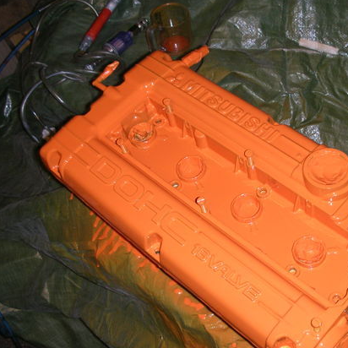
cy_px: 186
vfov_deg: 35.3
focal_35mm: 48
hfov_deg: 35.1
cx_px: 225
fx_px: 546
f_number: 3
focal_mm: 5.8
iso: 100
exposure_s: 1/60.1
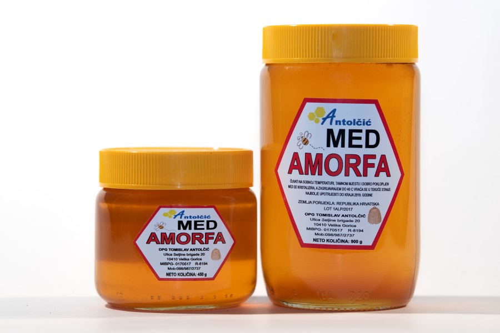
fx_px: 2014
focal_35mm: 145
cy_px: 166
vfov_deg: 9.5
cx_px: 250
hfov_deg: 14.2
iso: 100
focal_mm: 145
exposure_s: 1/200
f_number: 6.3
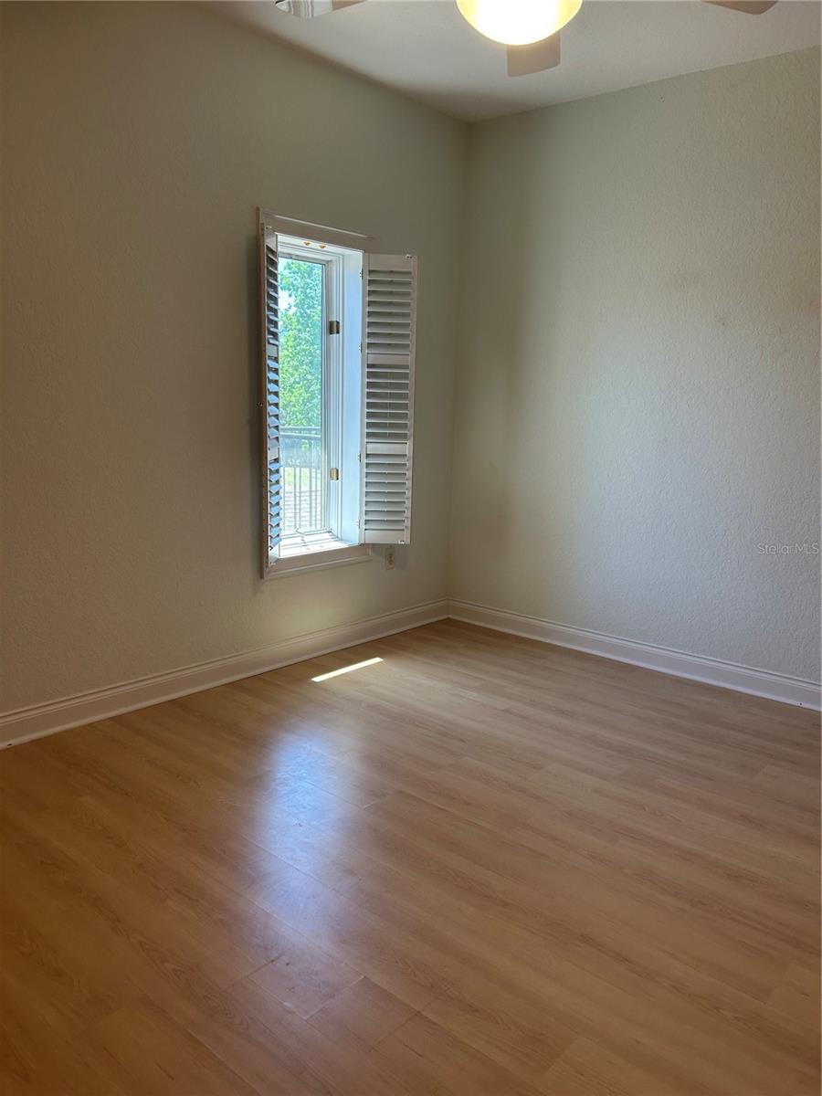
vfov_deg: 67.3
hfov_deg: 53.1
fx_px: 823
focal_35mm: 26
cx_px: 411
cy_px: 548
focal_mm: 5.7
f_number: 1.5
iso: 80
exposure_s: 1/60
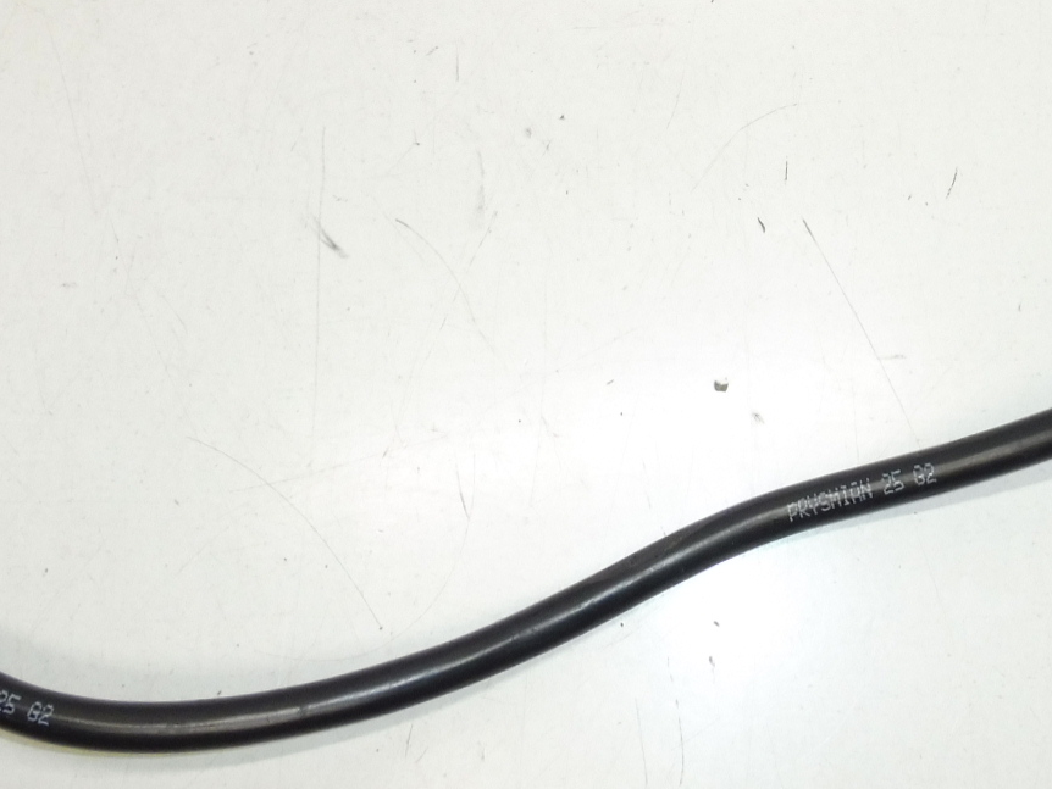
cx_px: 622
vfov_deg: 24.5
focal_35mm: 57
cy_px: 9
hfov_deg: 33.7
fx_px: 1733
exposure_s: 1/125
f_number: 3.5
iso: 200
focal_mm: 4.3
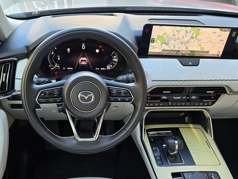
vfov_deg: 41.1
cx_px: 96
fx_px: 234
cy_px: 123
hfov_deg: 53.6
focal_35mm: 34
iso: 160
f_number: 1.7
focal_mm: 6.3
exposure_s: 1/180
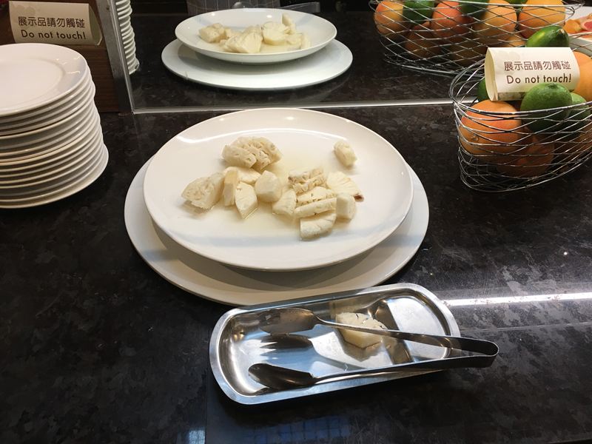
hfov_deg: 61.7
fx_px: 496
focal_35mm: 29
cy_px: 222
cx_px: 296
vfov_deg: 48.2
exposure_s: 1/30
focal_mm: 4.15
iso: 32
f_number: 2.2
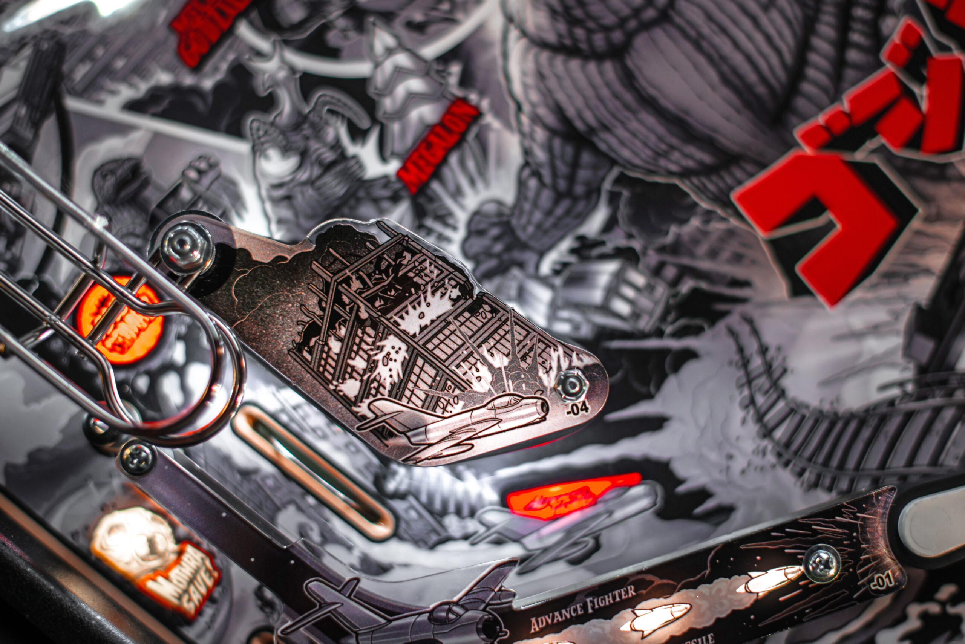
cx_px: 482
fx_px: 1341
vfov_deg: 27.0
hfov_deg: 39.6
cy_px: 322
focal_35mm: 50
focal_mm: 50
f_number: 2
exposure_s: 1/100
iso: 250
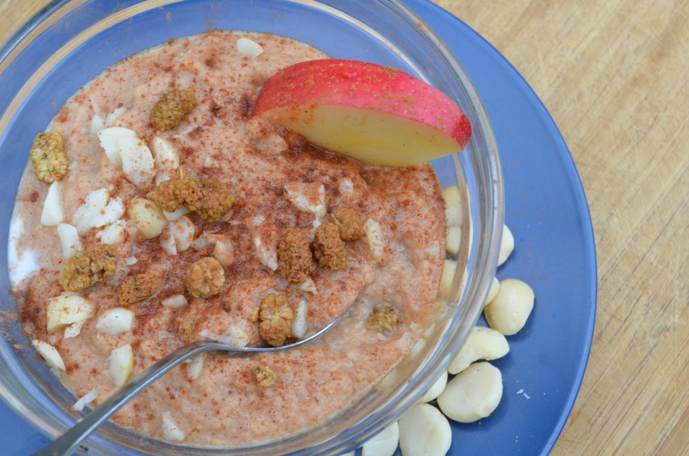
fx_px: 1031
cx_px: 344
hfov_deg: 36.9
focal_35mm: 54
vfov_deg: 24.9
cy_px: 228
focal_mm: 36
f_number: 8
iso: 250
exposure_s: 1/60
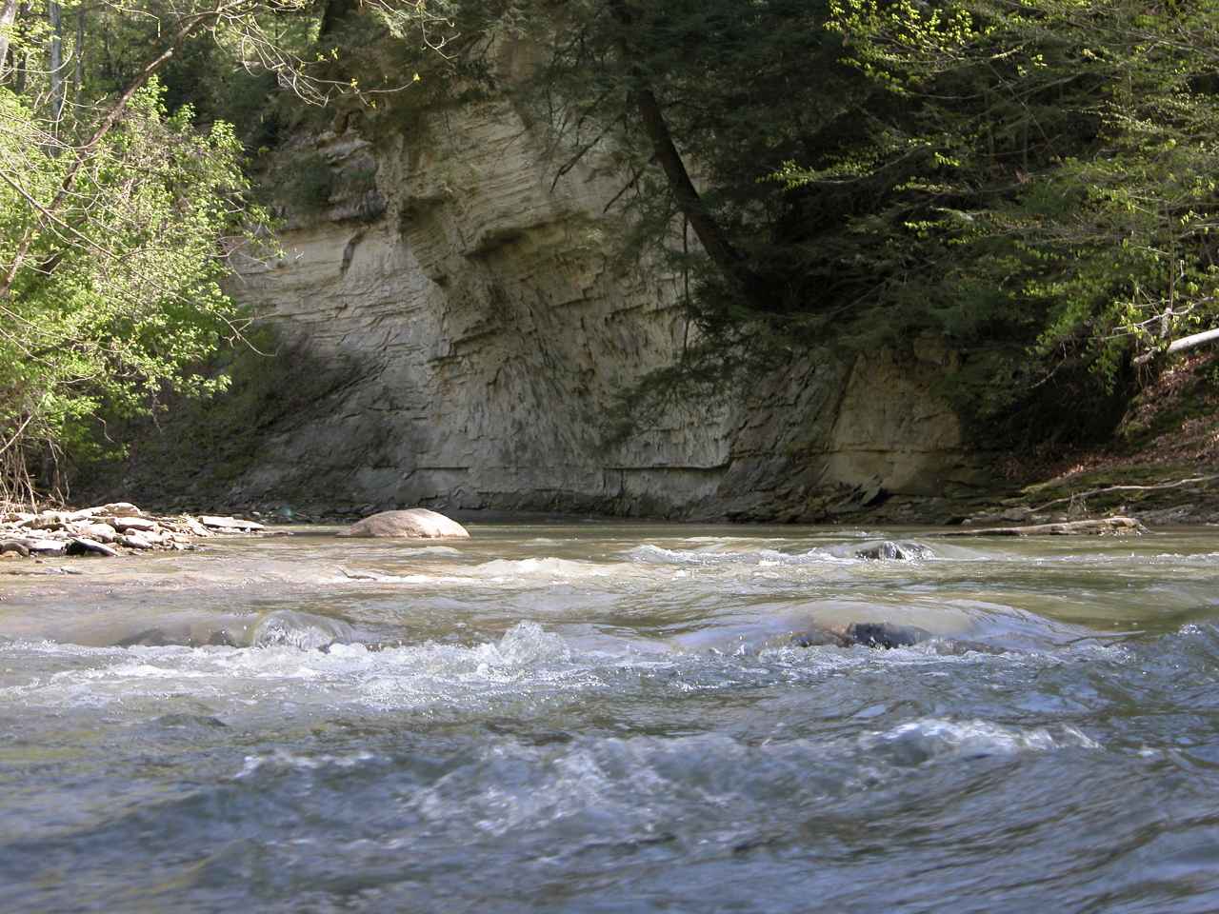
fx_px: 3099
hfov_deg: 22.3
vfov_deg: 16.8
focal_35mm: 88
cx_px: 610
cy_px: 457
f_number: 3.5
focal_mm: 22.3
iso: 100
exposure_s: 1/146
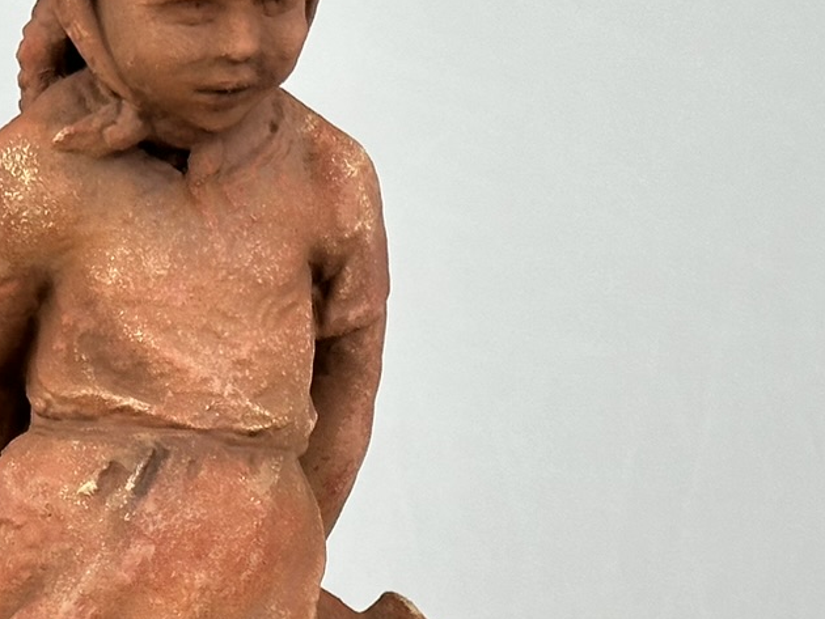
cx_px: 156
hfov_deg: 12.6
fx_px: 3719
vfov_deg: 9.5
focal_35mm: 156
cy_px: 551
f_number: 1.78
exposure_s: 1/138
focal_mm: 6.86
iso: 50
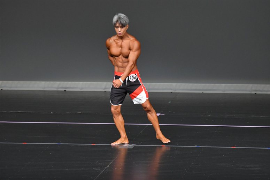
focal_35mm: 300
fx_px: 2249
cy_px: 90
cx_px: 135
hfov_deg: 6.9
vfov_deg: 4.6
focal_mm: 200
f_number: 5.6
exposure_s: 1/400
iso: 4000
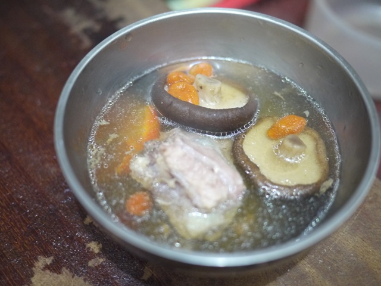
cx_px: 190
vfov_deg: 36.0
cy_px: 143
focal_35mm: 40
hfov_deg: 46.8
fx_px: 440
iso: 800
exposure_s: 1/40
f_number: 1.7
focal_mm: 20
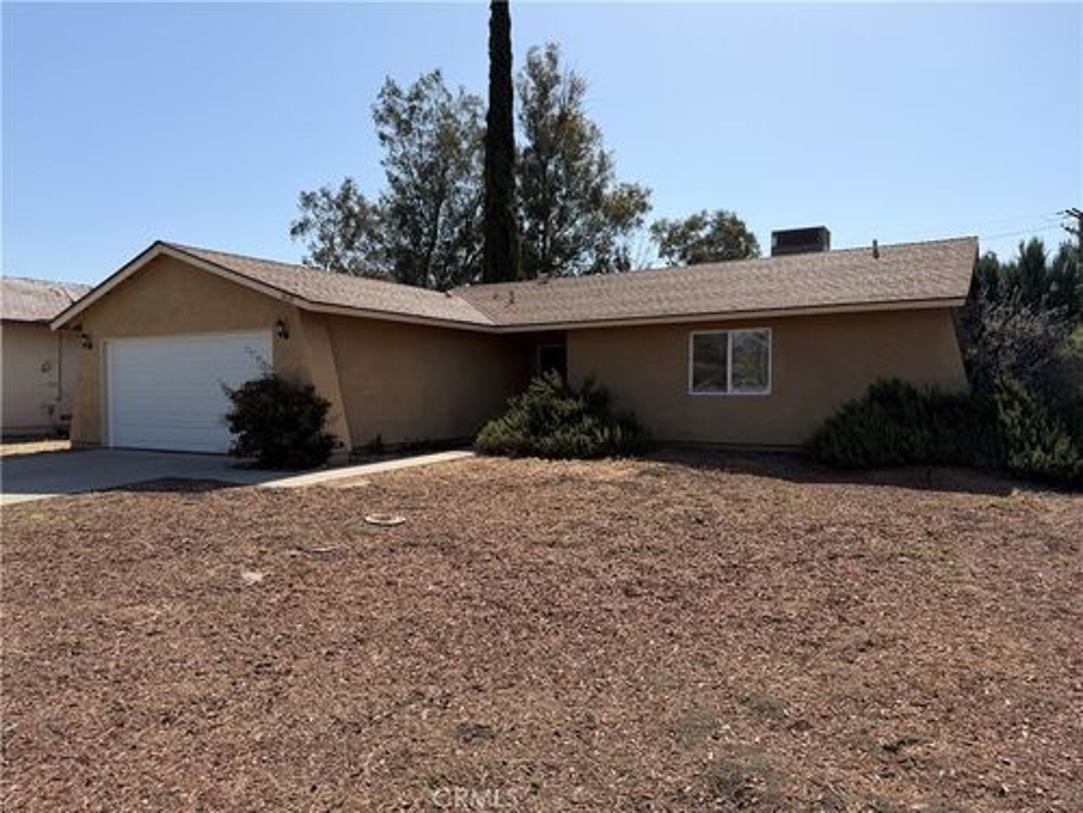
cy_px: 406
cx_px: 542
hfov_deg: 71.6
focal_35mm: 24
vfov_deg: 56.8
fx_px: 751
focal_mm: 6.76
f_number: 1.78
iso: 80
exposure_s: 1/5319
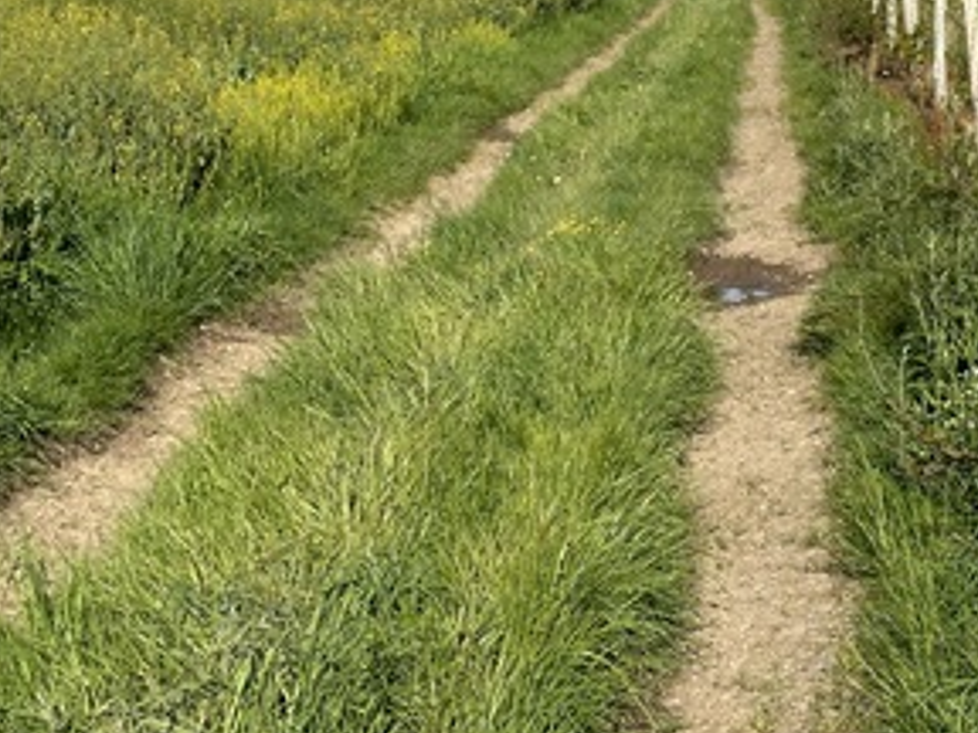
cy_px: 129
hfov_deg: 19.5
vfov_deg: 14.7
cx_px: 686
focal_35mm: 100
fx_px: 2825
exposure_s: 1/4566
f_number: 1.78
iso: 64
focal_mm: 6.86
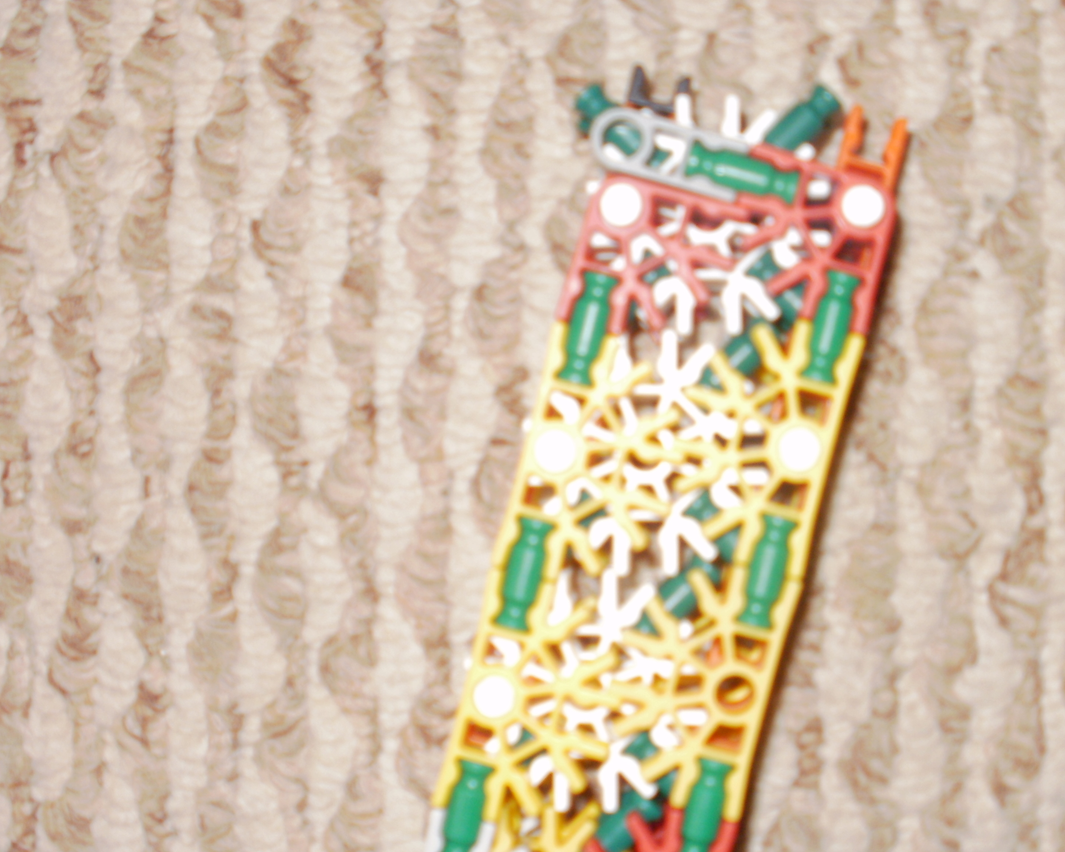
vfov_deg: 31.4
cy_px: 504
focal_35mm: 48
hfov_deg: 38.5
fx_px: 1513
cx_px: 683
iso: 125
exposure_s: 1/30
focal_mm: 6.3
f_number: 3.5
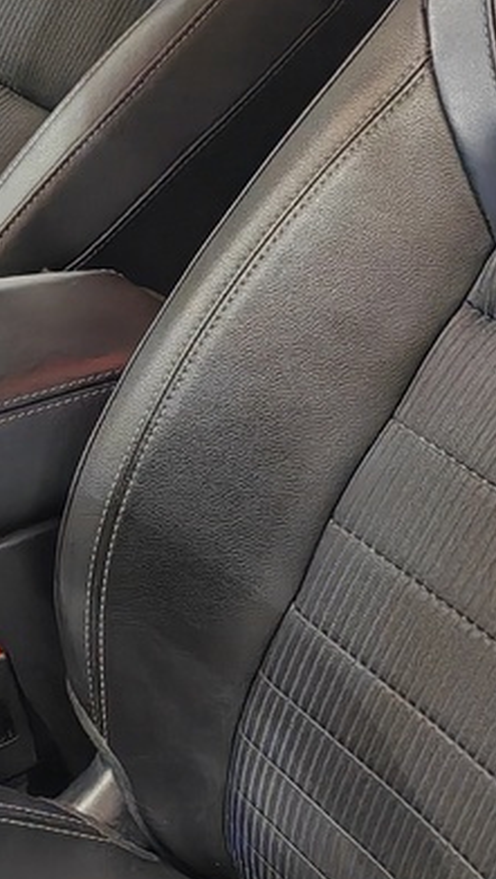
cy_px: 581
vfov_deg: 20.5
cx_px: -4
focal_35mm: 104
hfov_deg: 11.5
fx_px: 2427
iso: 800
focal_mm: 5.4
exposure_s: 1/230
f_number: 1.6
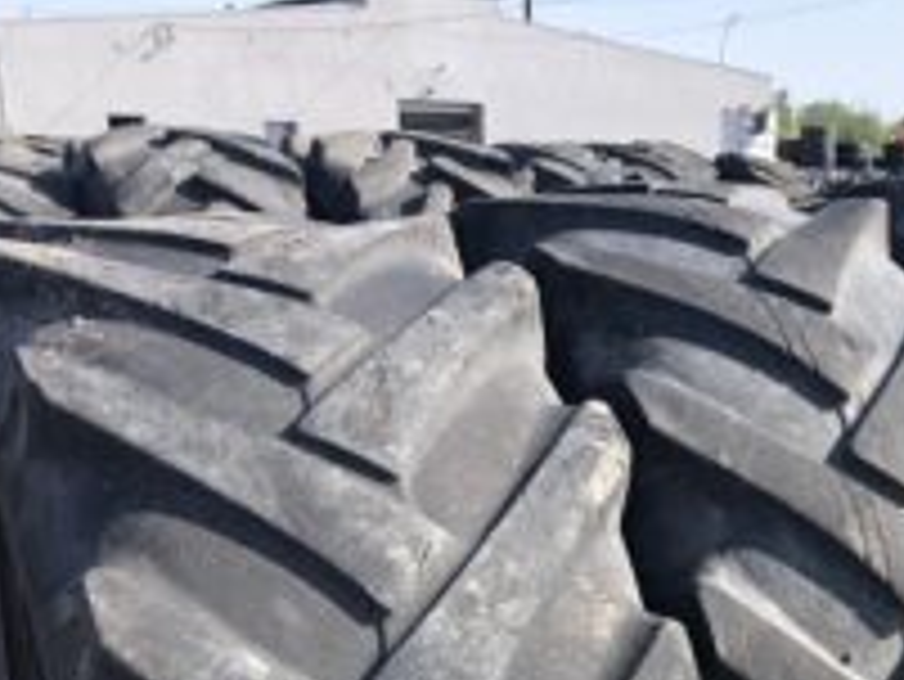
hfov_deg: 31.0
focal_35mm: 60
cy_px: 718
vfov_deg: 23.2
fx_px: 1568
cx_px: 783
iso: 20
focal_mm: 3.99
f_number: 1.8
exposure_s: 1/600
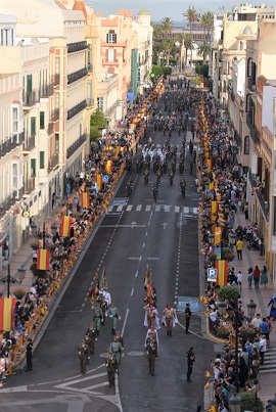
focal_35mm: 87
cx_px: 138
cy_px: 206
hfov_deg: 15.8
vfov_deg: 23.3
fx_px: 997
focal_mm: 58
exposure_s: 1/250
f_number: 6.3
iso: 100
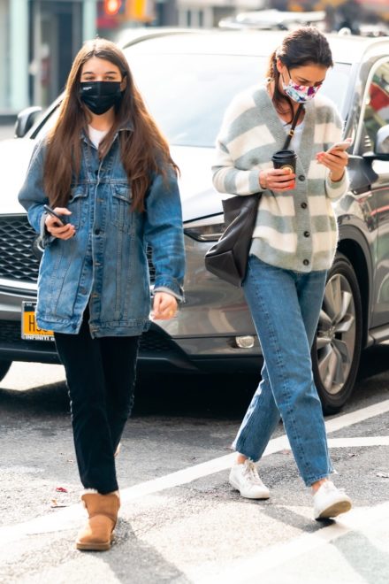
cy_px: 292
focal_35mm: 117
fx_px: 1896
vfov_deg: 17.5
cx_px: 194
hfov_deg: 11.7
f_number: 2.8
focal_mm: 117
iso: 100
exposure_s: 1/640
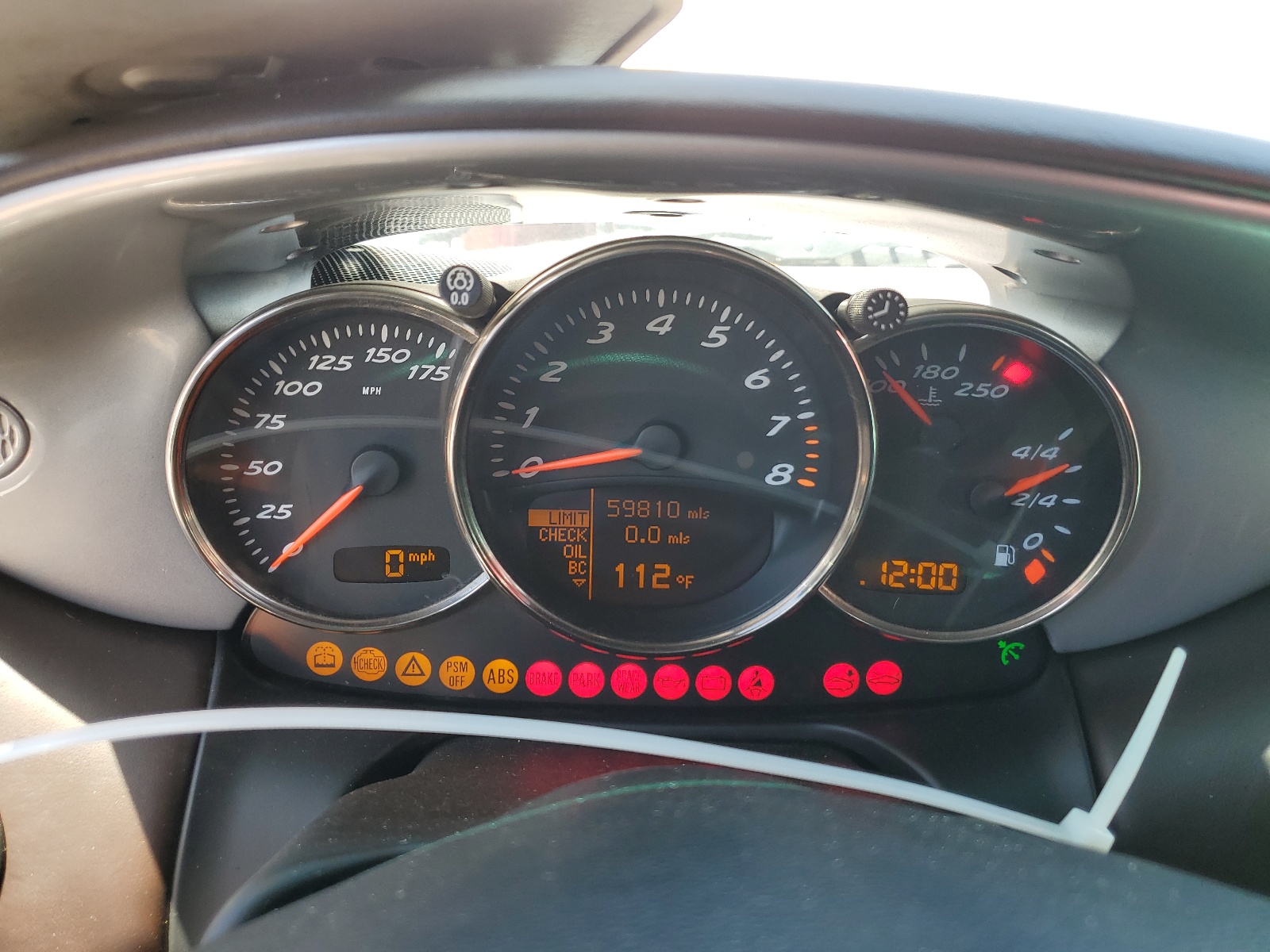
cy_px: 476
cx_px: 635
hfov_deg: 67.3
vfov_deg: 53.1
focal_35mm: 26
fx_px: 954
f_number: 1.5
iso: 50
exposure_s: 1/164
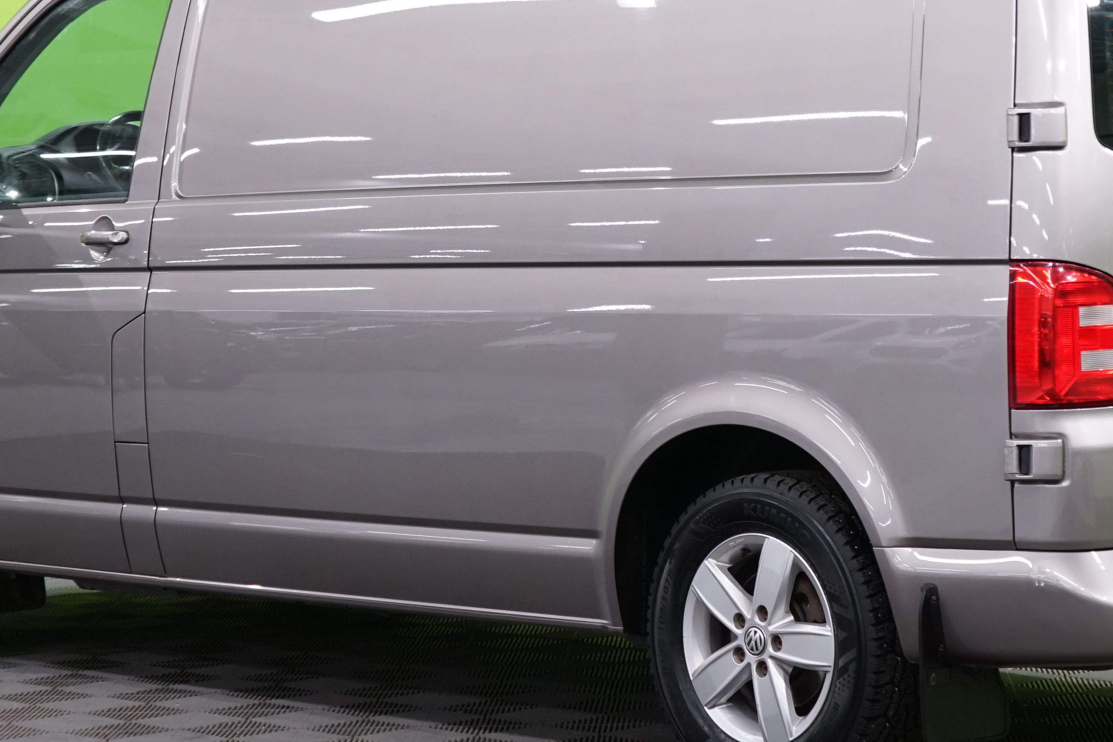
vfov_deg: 11.7
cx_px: 677
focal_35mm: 116
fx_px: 3586
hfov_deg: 17.6
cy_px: 106
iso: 800
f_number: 5
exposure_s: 1/60
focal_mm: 52
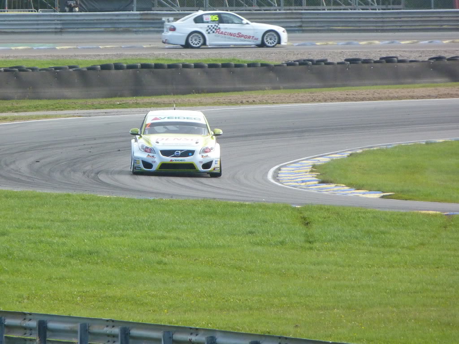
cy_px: 172
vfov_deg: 1.9
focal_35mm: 799
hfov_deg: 2.5
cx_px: 230
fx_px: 10595
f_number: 5.2
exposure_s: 1/500
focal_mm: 108
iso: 320
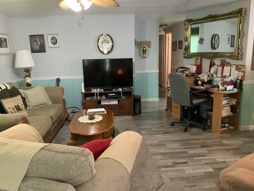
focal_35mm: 29
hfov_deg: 61.7
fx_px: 213
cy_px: 96
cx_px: 127
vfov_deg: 48.2
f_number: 1.8
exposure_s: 1/40
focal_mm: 3
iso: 250
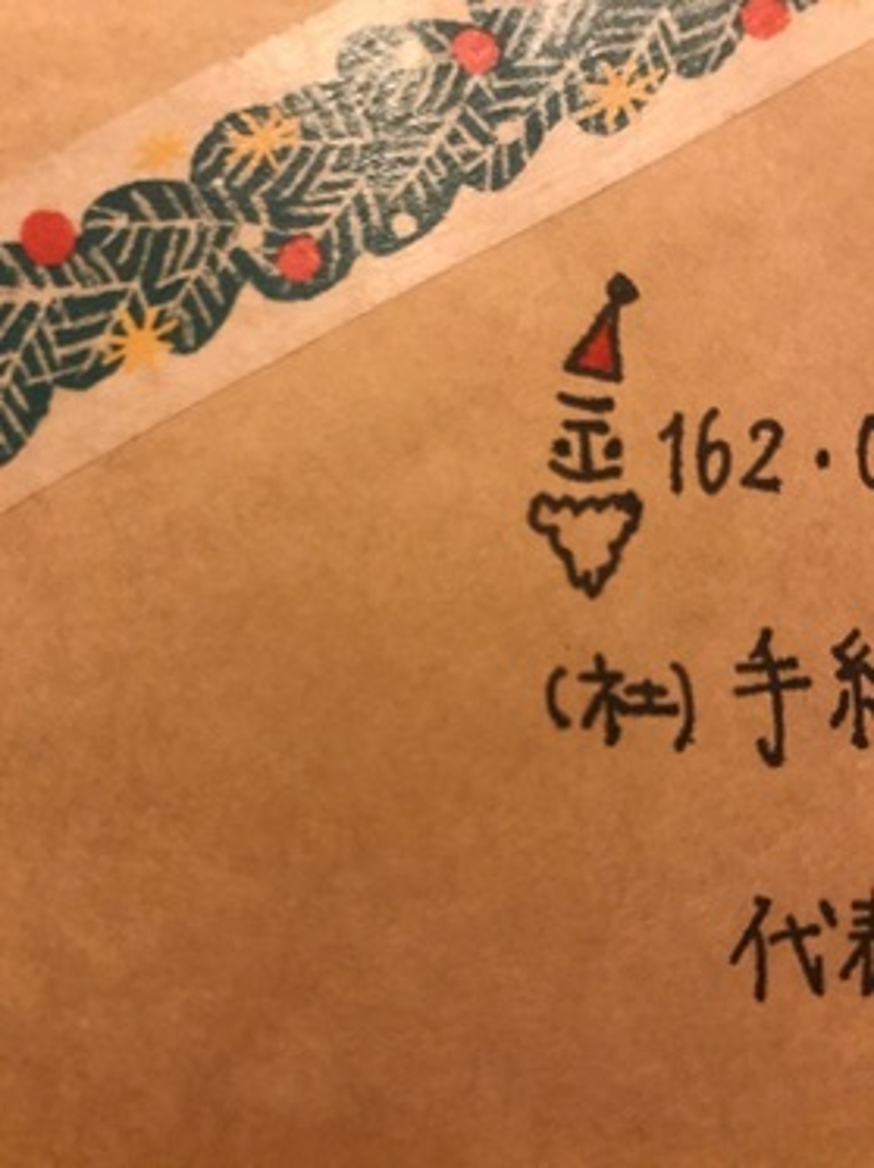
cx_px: 437
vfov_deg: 63.5
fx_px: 944
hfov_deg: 49.7
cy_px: 584
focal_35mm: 28
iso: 200
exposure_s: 1/33
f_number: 1.8
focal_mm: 3.99
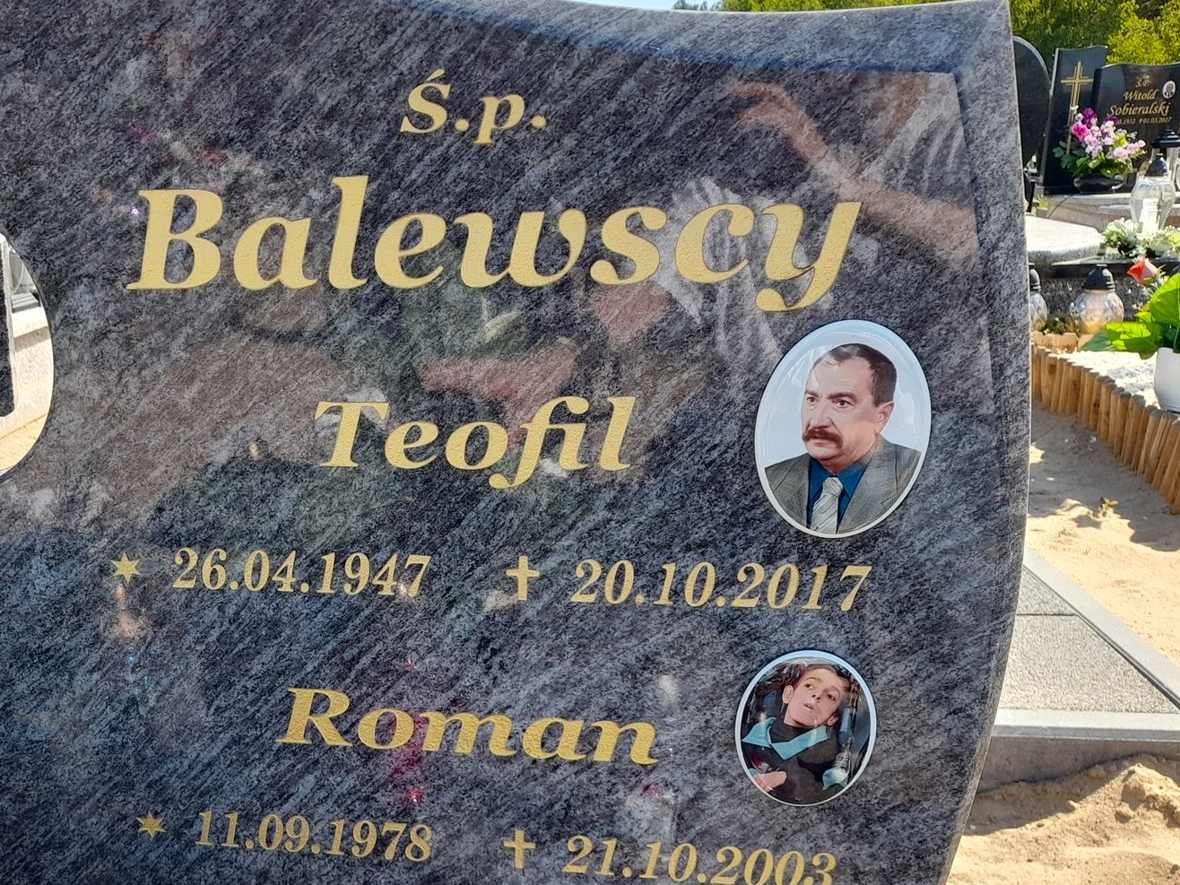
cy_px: 572
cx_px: 320
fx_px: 1295
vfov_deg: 37.4
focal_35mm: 38
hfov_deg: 47.5
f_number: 2
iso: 20
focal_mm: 4.6
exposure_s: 1/201
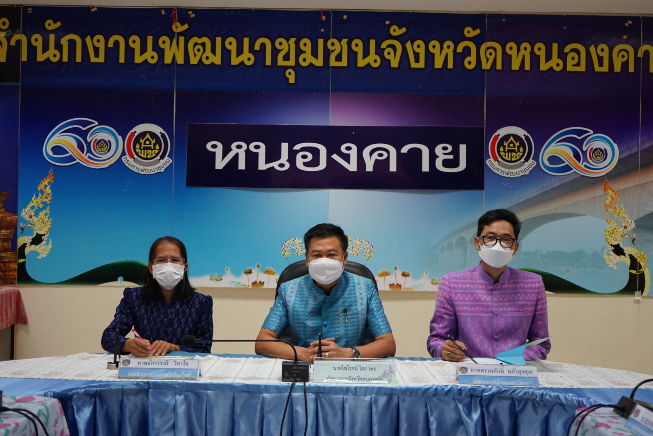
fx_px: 708
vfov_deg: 34.3
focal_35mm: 39
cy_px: 218
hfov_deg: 49.5
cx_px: 326
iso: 1250
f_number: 4.5
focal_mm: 39
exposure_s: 1/160
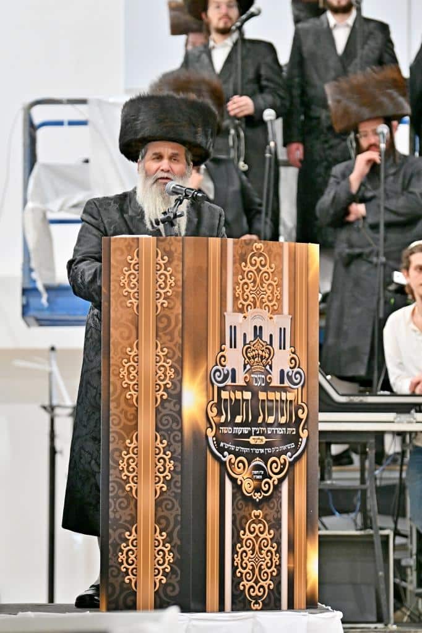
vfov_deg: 10.2
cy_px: 316
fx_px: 3554
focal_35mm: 202
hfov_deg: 6.8
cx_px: 211
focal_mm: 135
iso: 400
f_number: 2.8
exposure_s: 1/125
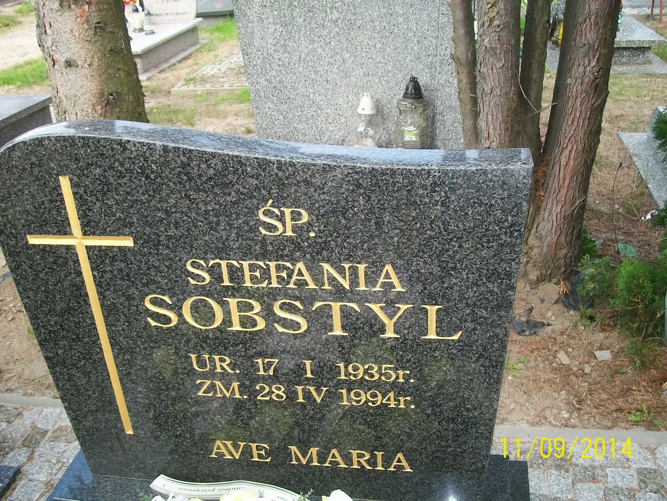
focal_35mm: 36
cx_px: 334
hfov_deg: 51.4
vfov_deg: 39.7
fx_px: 694
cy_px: 250
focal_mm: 6
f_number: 2.7
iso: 80
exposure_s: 1/160
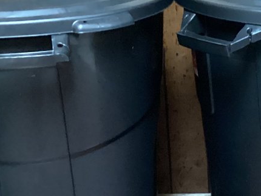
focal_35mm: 109
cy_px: 146
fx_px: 822
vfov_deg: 13.6
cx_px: 321
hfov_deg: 17.1
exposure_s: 1/15
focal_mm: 3.3
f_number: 2.4
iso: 800
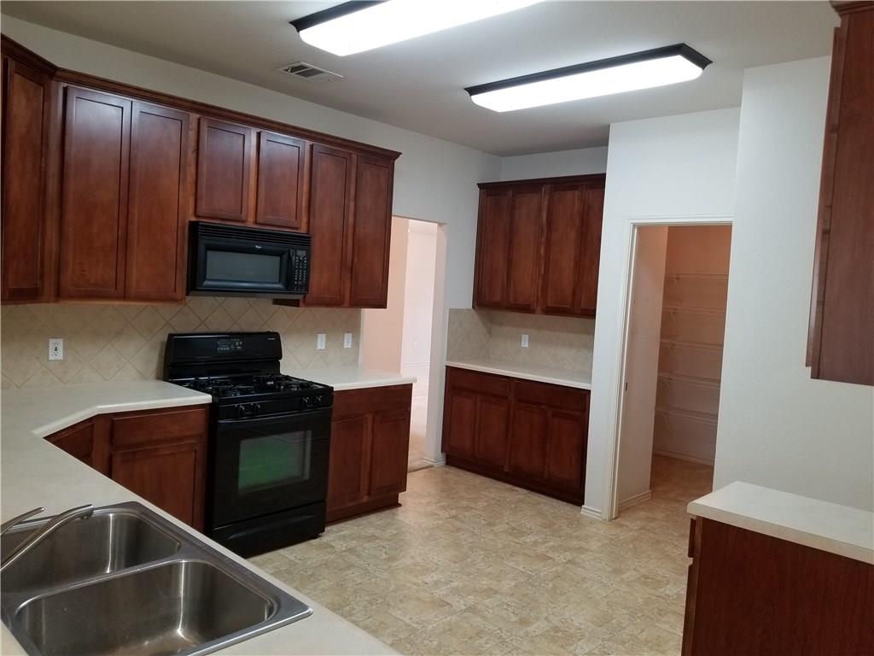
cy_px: 328
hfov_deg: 67.3
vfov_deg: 53.1
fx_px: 656
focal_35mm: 26
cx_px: 437
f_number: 1.7
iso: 125
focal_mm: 4.25
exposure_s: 1/24
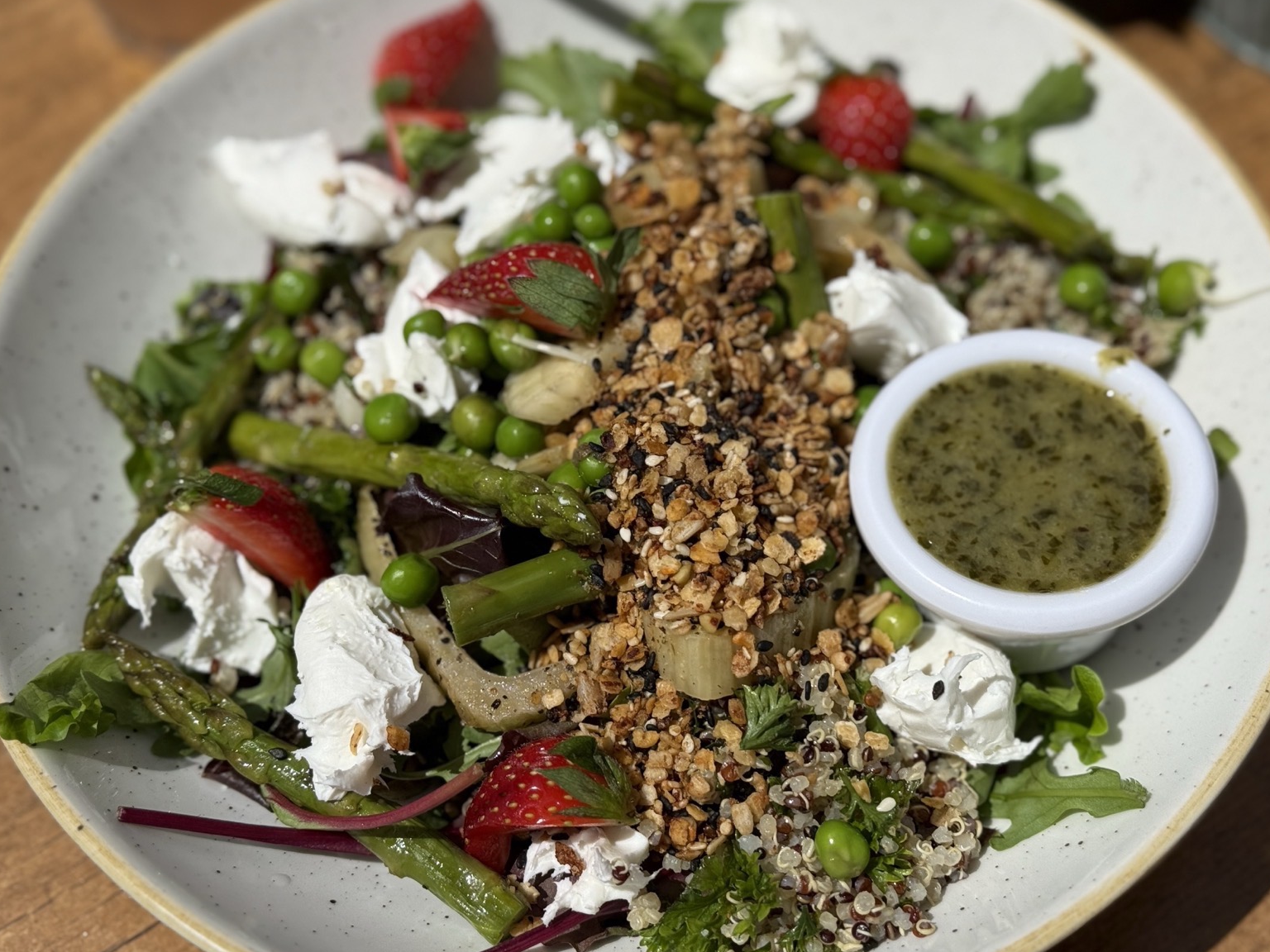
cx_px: 657
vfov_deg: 29.1
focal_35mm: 50
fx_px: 1834
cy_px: 459
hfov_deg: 38.2
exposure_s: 1/11364
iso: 64
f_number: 1.78
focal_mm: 6.76
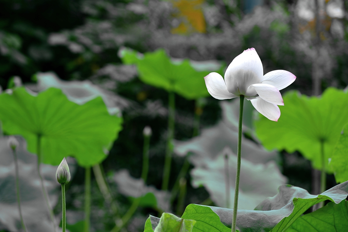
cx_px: 174
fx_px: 1451
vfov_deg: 9.2
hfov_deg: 13.7
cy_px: 116
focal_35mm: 150
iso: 320
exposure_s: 1/320
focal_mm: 150
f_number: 4.5
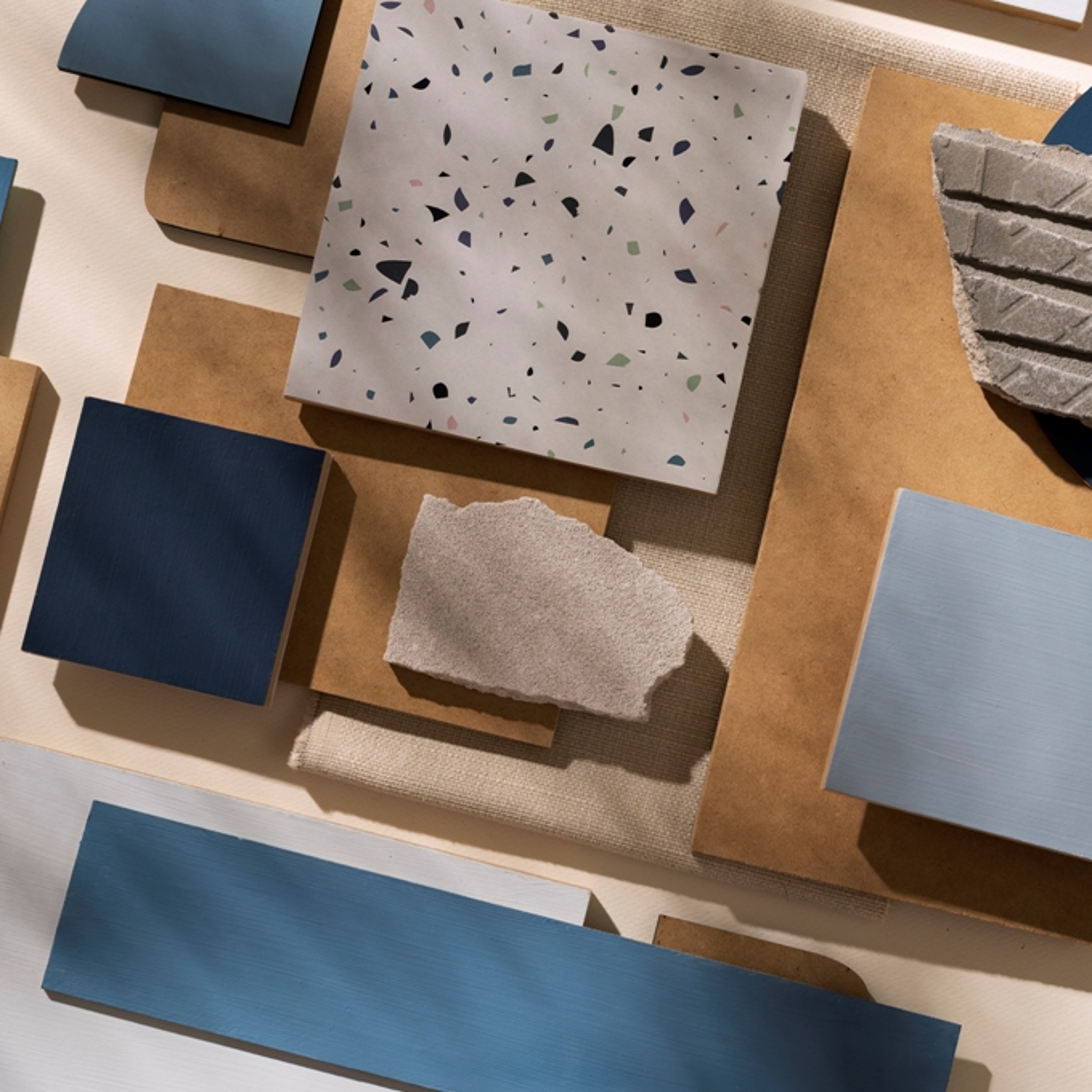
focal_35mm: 64
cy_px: 546
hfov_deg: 26.8
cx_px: 654
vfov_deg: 26.9
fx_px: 2284
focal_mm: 50
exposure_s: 1/125
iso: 250
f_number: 10
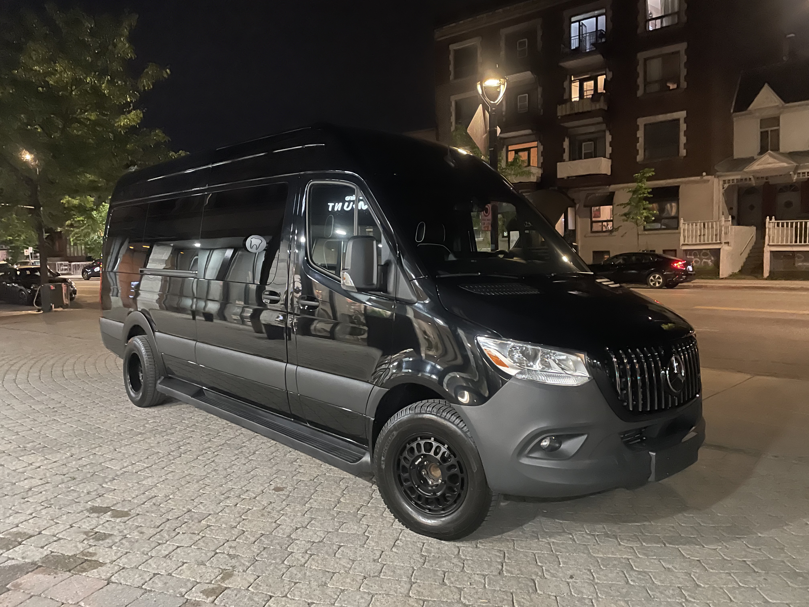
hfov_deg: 67.3
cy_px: 304
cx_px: 404
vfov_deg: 53.1
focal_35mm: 26
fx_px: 608
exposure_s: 1/25
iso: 1000
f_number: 1.6
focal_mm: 4.2
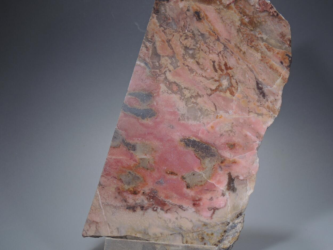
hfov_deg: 34.9
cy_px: 125
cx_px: 166
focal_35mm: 55
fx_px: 529
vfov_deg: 26.6
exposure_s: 1/160
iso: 100
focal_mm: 9.8
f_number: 6.5
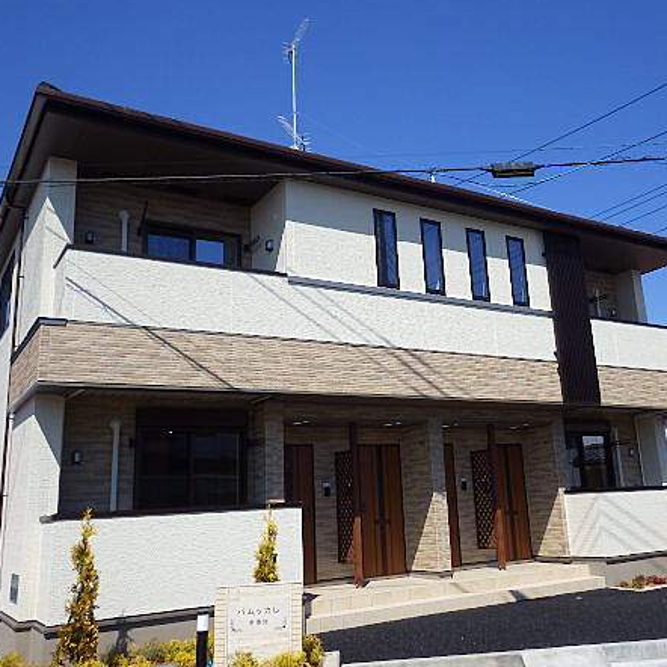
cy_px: 329
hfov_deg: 50.9
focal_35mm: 32
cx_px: 389
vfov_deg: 51.1
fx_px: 698
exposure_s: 1/250
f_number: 7.9
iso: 125
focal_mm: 4.5
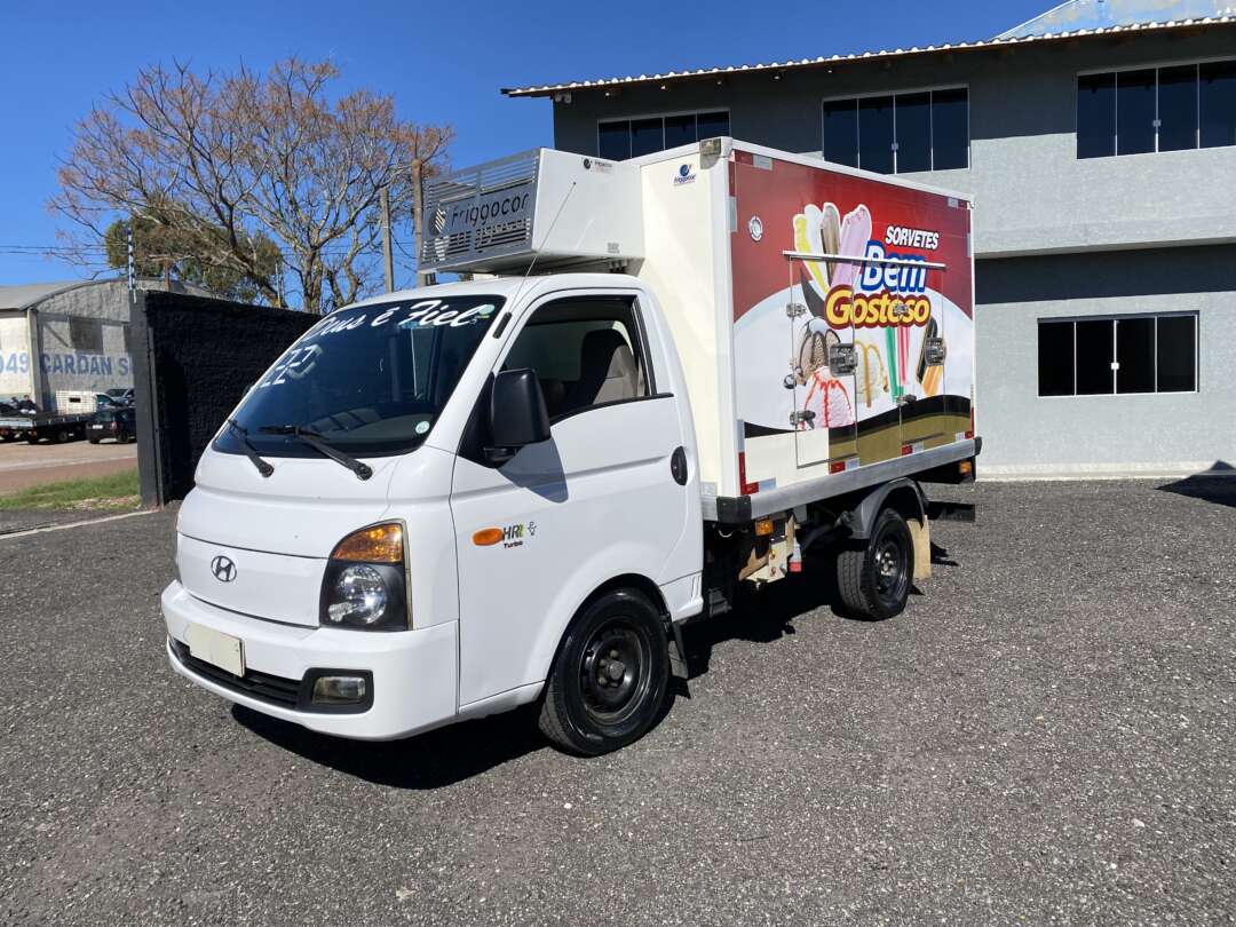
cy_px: 464
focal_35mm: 26
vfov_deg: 53.1
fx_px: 928
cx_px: 618
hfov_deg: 67.3
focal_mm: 4.25
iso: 32
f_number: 1.8
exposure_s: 1/5025
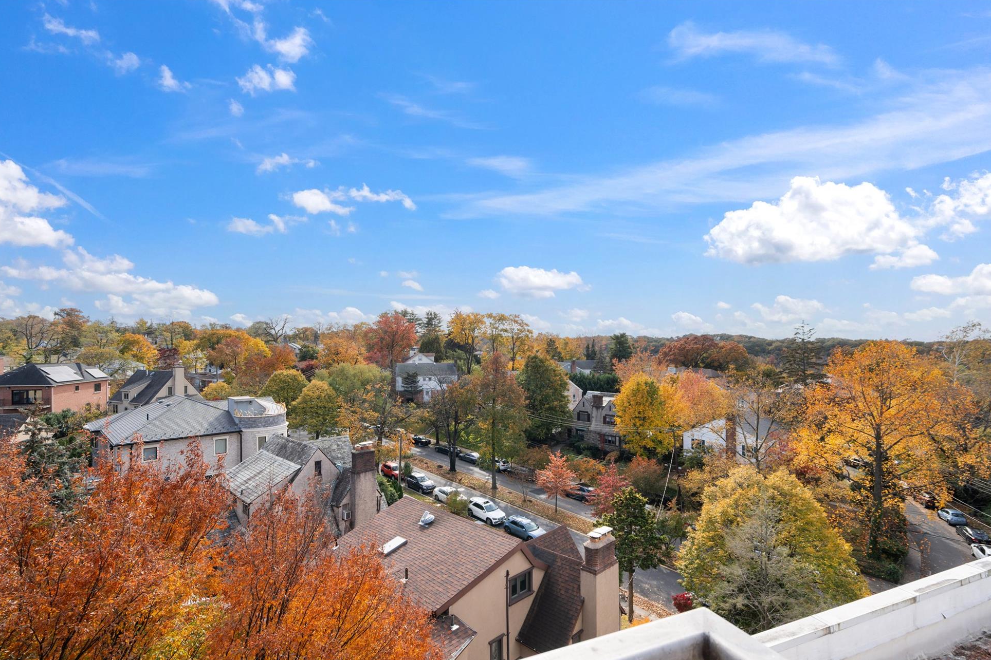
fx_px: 468
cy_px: 348
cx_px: 503
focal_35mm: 17
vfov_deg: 70.4
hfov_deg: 93.3
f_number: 5.6
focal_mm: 16
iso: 250
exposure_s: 1/500
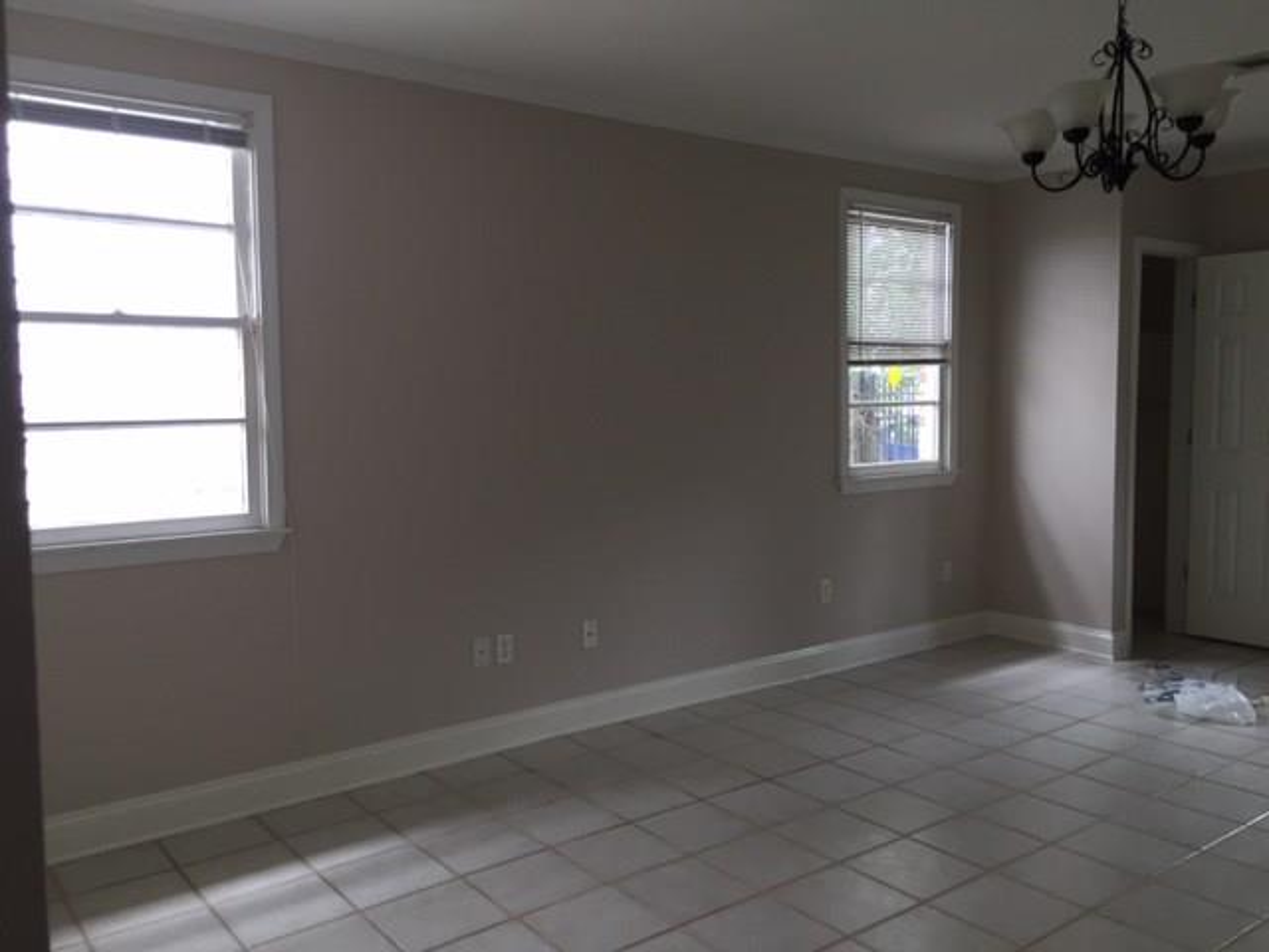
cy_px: 476
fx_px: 1063
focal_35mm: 29
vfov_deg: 48.2
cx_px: 634
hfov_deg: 61.7
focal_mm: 4.15
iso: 40
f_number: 2.2
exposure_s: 1/30
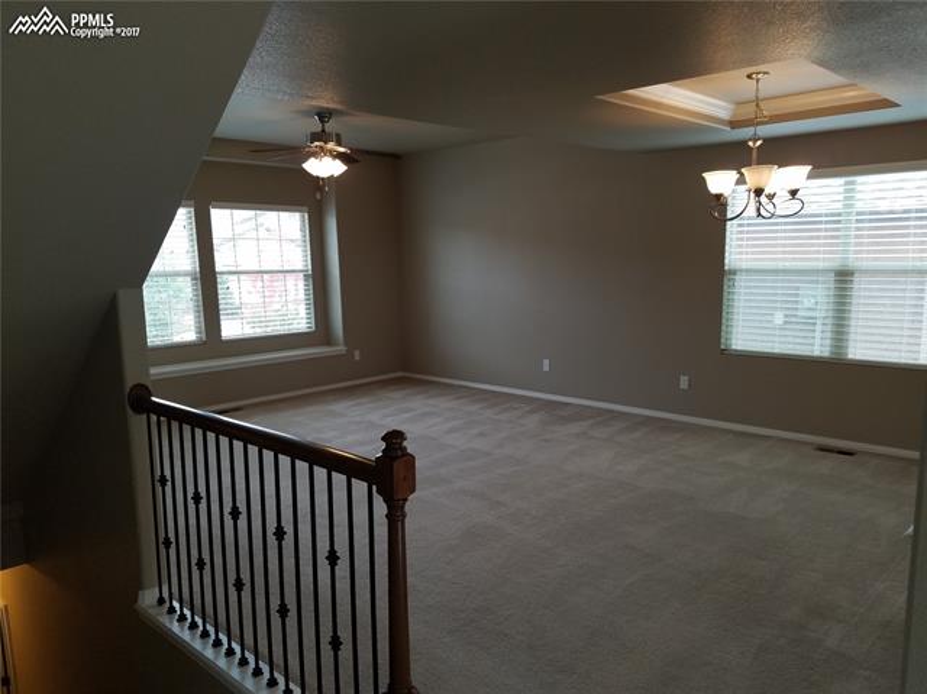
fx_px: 696
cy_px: 347
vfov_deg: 53.0
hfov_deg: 67.3
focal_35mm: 26
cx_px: 464
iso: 64
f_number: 1.7
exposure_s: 1/60
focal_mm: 4.2
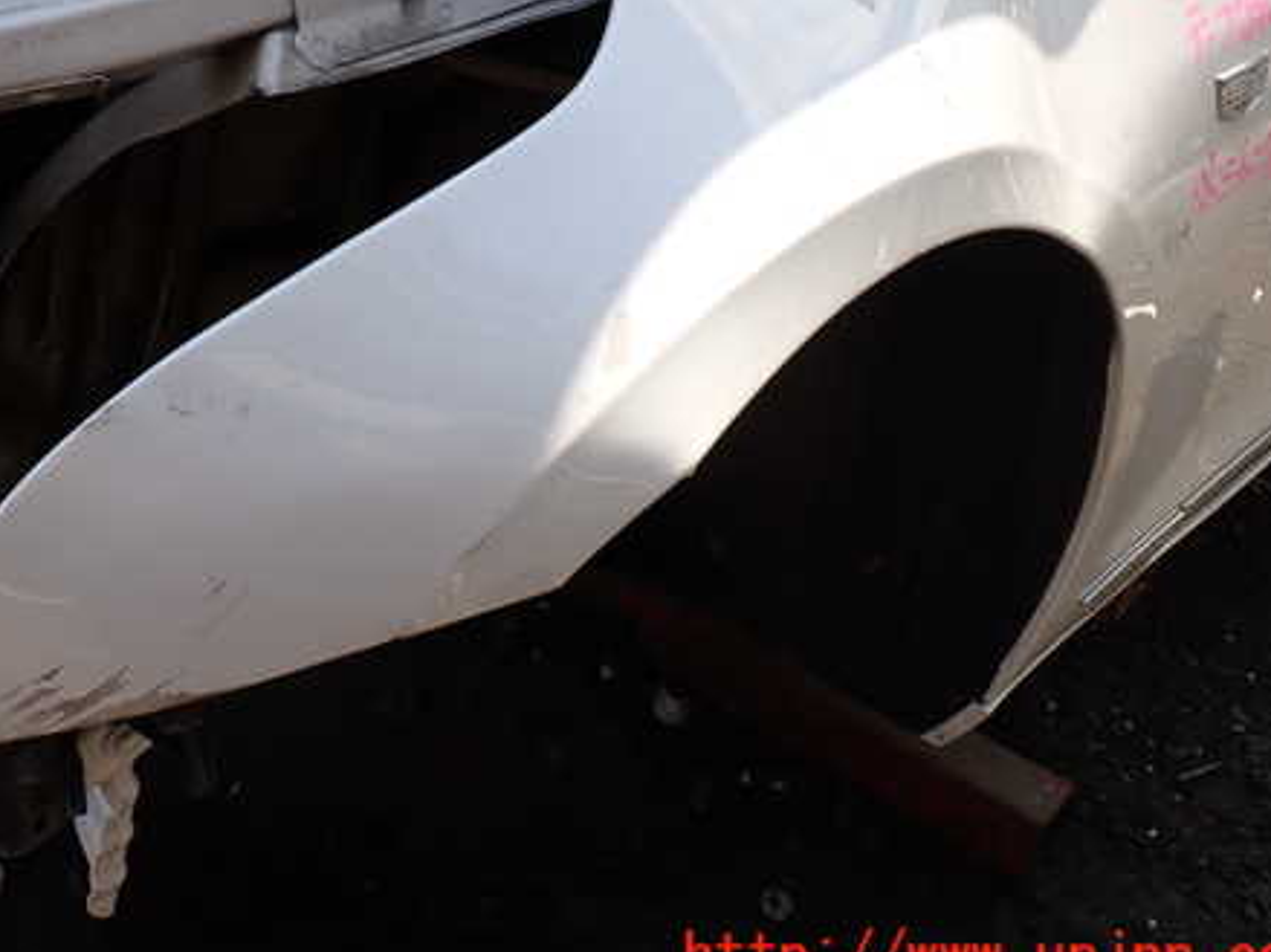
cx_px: 469
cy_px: 344
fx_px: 1505
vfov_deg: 34.9
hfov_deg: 45.4
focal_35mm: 41
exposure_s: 1/640
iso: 100
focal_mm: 5.4
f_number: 3.2
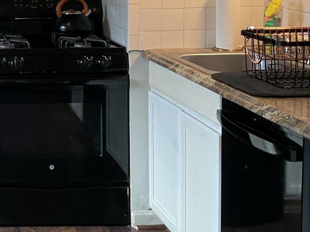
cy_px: 2
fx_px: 752
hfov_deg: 21.5
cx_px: -72
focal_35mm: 84
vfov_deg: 17.2
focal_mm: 3
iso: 64
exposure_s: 1/60
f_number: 1.8
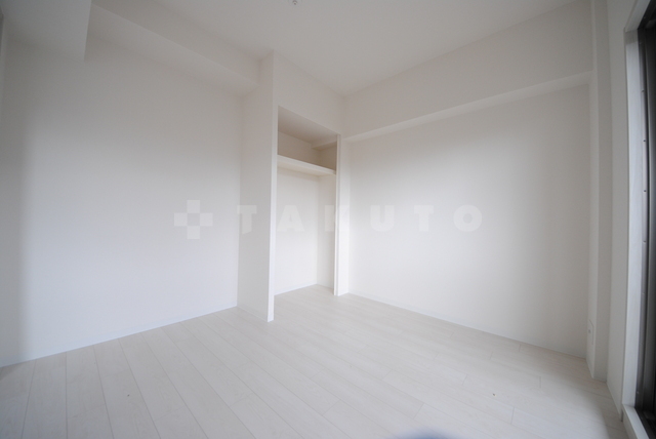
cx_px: 328
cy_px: 220
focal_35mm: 12
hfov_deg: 112.6
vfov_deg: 90.1
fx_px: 219
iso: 200
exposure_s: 1/50
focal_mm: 8
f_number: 4.5
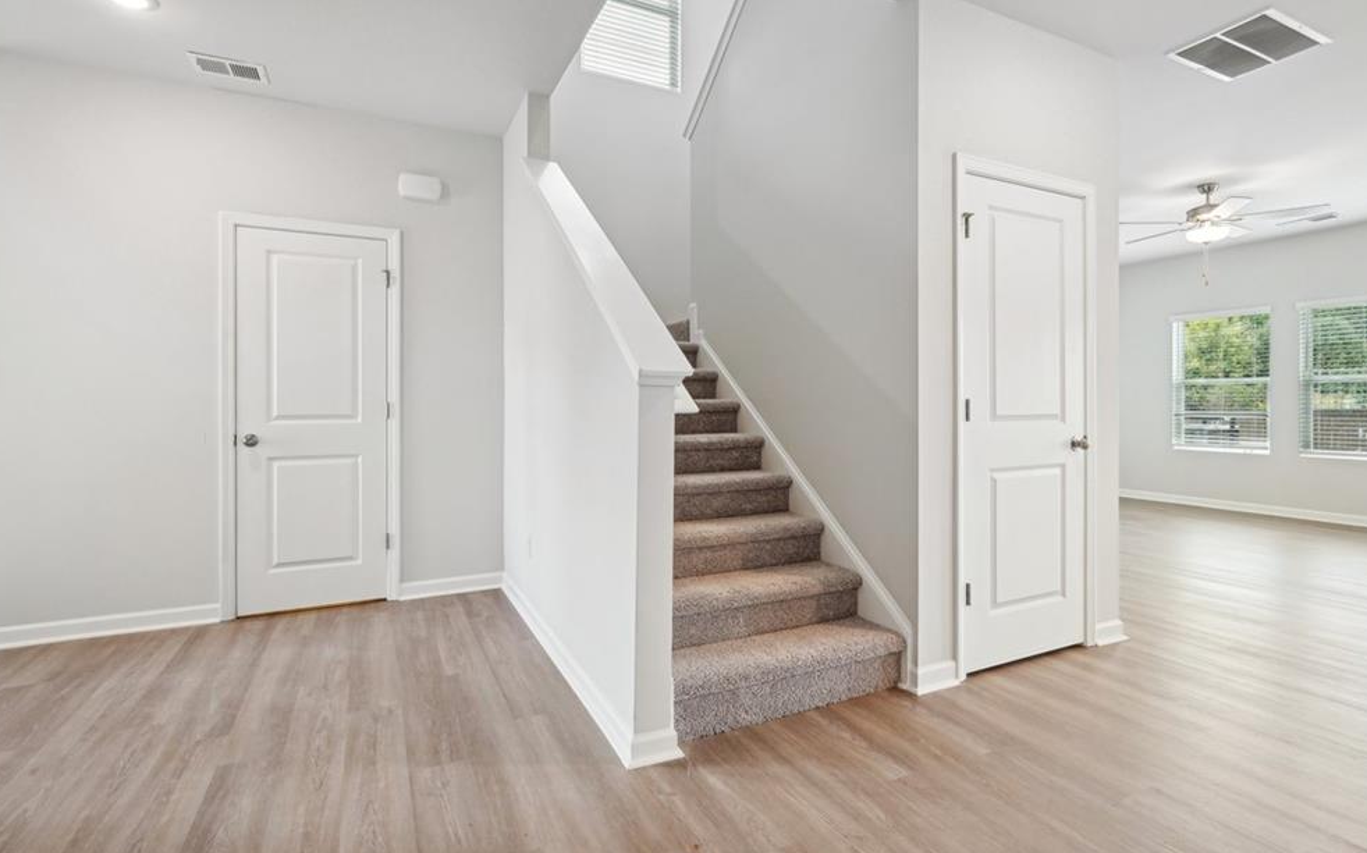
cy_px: 406
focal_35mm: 18
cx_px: 696
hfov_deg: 92.6
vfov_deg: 66.3
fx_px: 653
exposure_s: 1/10
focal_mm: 16.5
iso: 400
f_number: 8
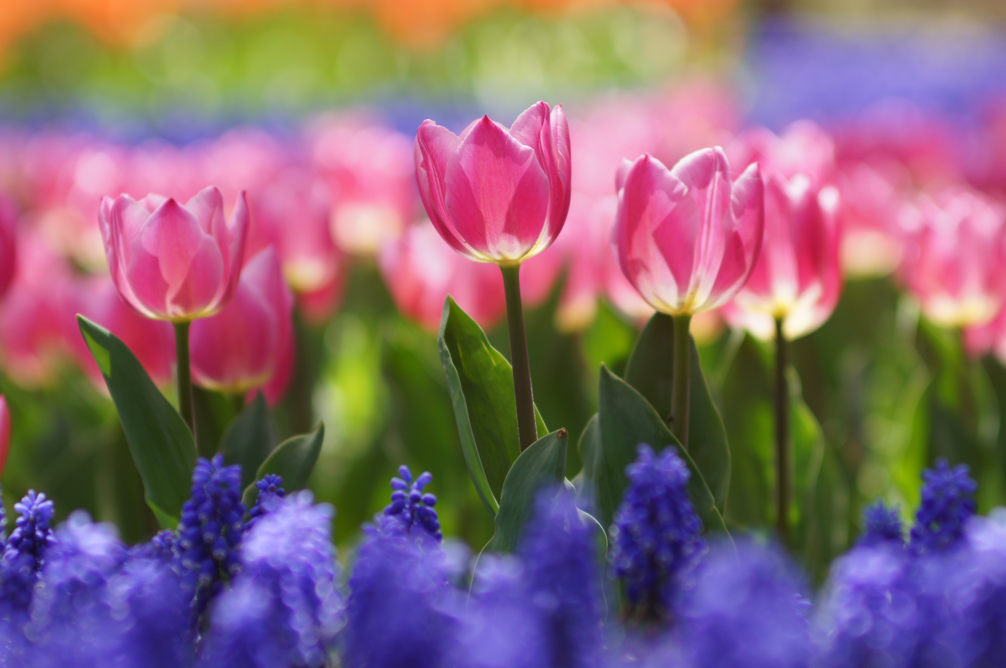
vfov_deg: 9.1
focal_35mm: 150
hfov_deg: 13.7
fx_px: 4187
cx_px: 503
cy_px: 334
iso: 100
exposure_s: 1/500
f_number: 3.2
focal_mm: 100
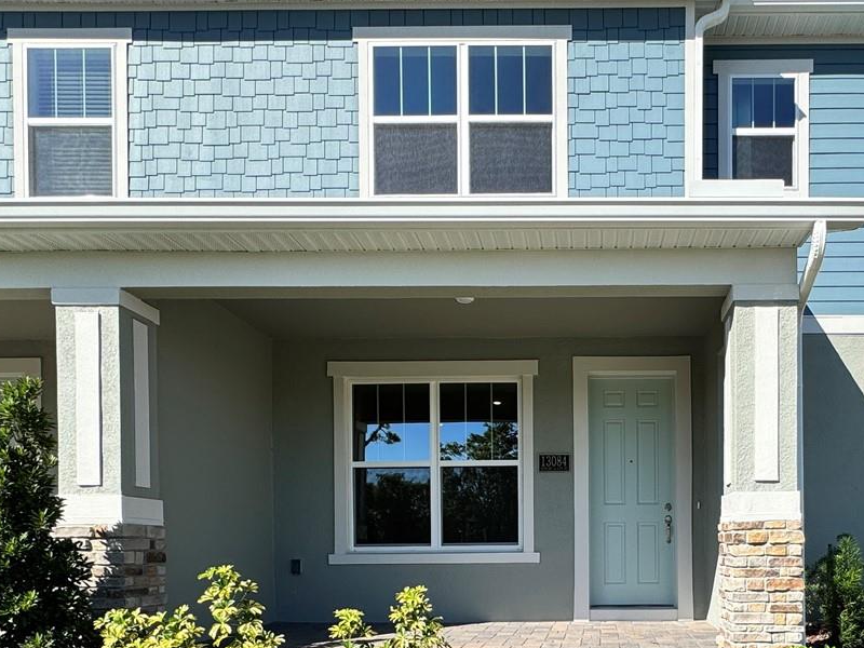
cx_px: 592
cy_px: 561
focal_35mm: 28
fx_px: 699
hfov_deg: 61.5
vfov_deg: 45.9
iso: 40
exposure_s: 1/763
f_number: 2.2
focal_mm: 2.22
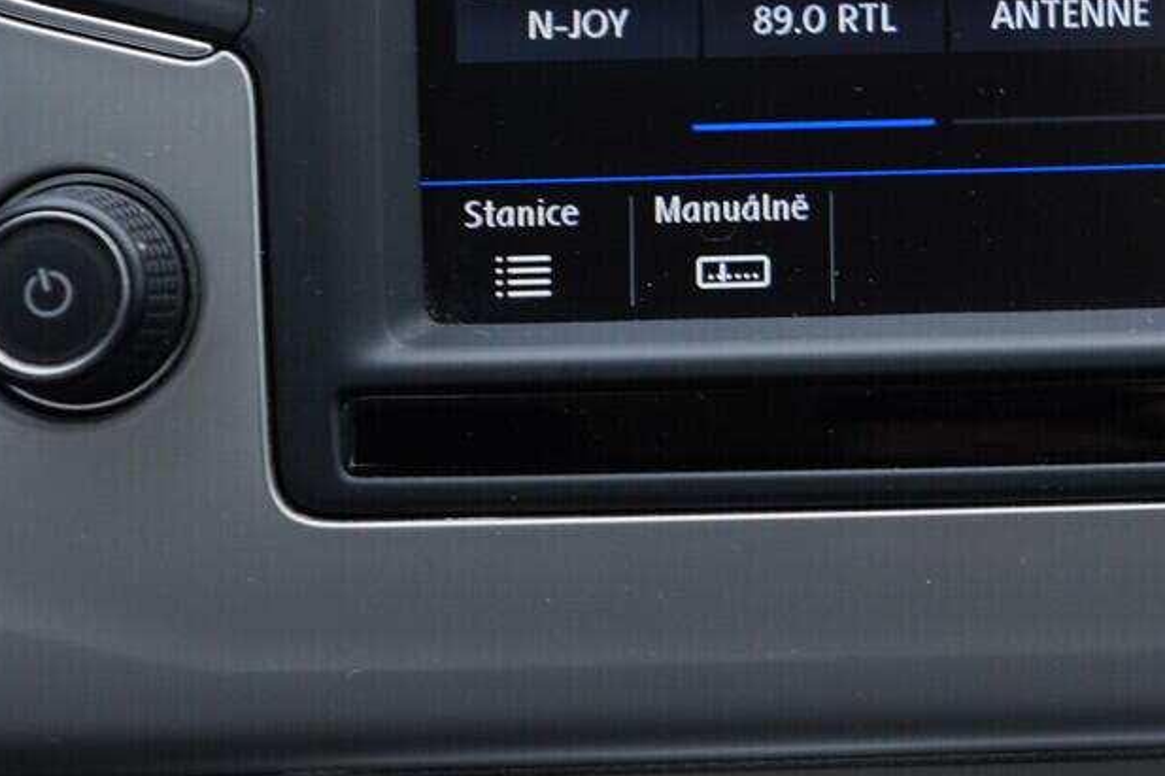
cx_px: 1033
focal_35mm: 84
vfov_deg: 15.8
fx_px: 2717
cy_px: -96
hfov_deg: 23.6
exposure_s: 1/40
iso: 125
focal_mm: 24
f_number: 3.2
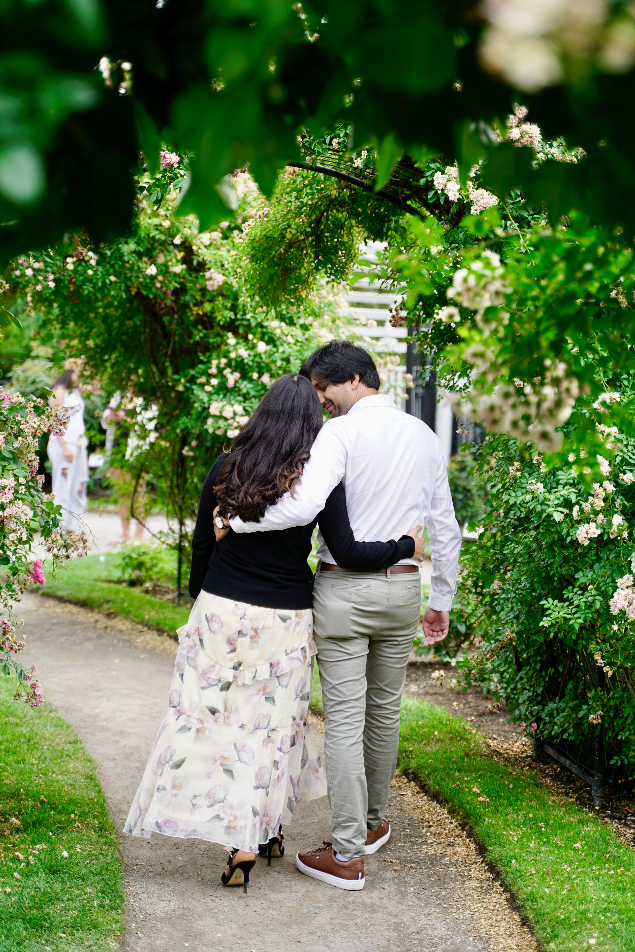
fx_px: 1534
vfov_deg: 34.5
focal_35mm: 58
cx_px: 318
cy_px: 476
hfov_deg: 23.4
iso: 100
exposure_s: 1/250
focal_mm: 58
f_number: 2.8
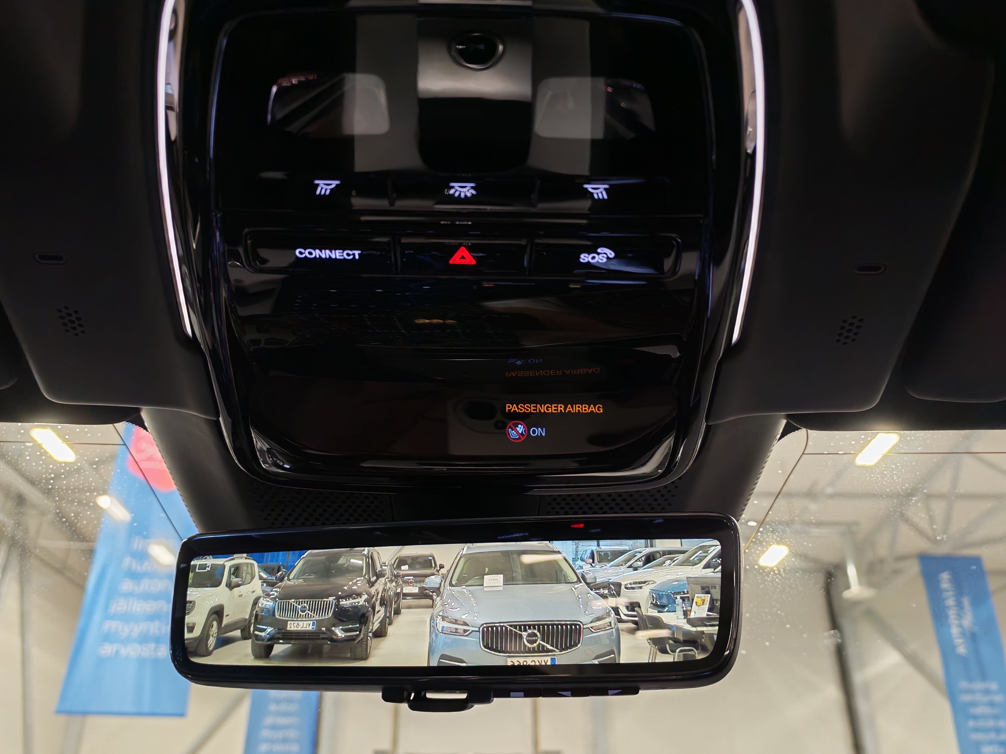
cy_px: 377
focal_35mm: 31
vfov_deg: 45.4
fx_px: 901
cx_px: 503
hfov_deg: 58.4
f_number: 1.9
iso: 1397
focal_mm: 6.12
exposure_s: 1/100
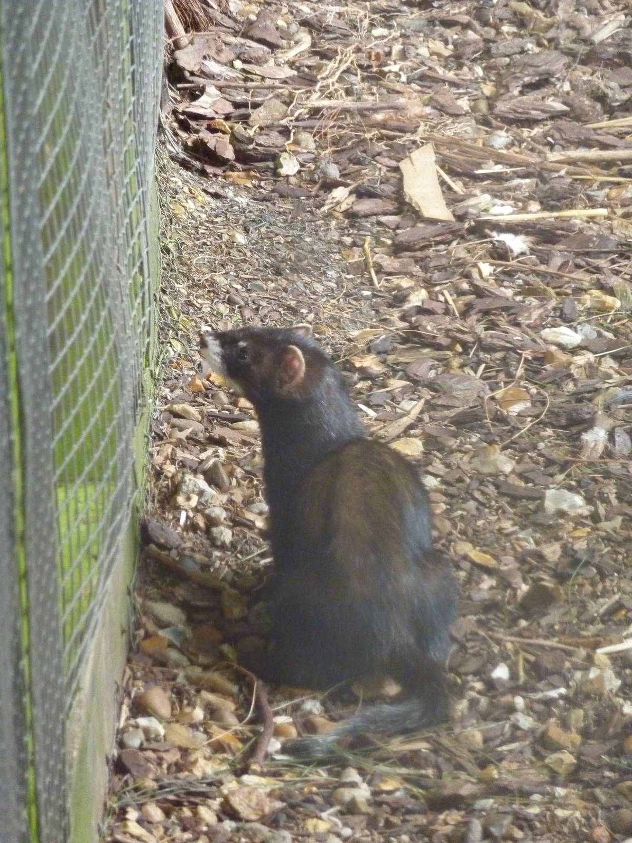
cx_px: 316
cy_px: 421
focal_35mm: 301
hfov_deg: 4.9
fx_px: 7328
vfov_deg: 6.6
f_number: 4.9
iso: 800
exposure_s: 1/15
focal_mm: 49.2
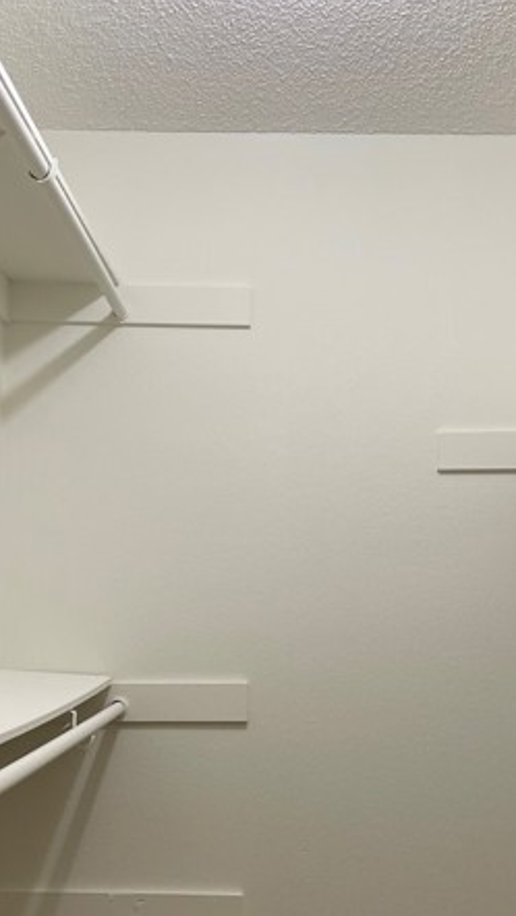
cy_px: 589
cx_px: 296
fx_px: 996
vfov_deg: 48.8
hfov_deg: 29.0
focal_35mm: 41
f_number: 1.6
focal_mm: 4.2
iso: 80
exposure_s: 1/60
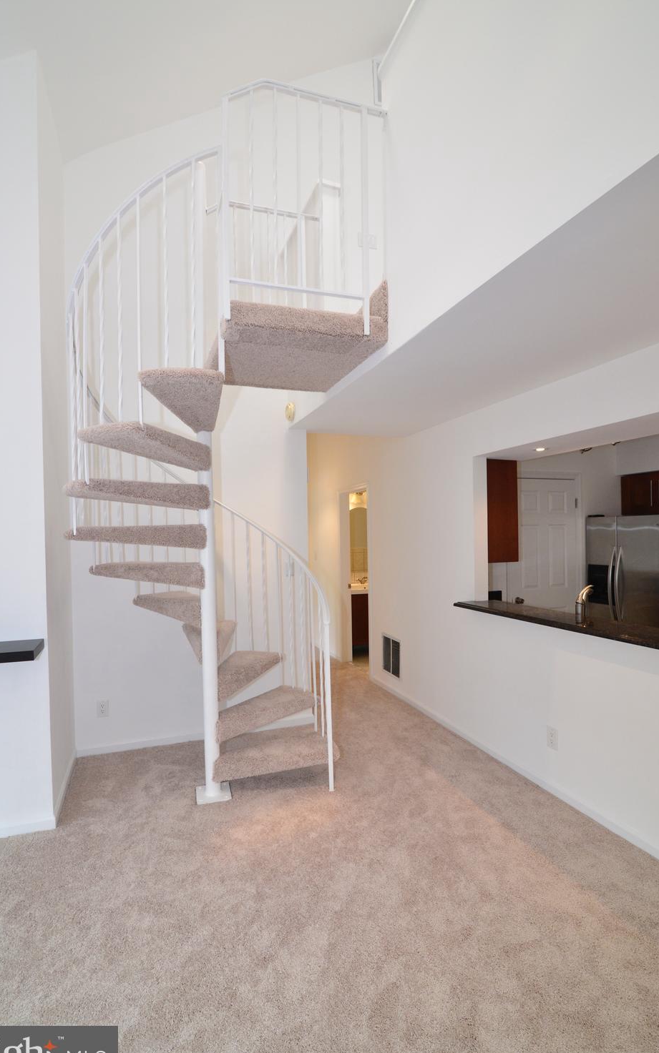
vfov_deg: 94.3
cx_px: 307
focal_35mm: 17
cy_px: 536
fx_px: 488
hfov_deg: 67.9
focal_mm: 16
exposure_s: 1/100
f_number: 5.6
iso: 1600
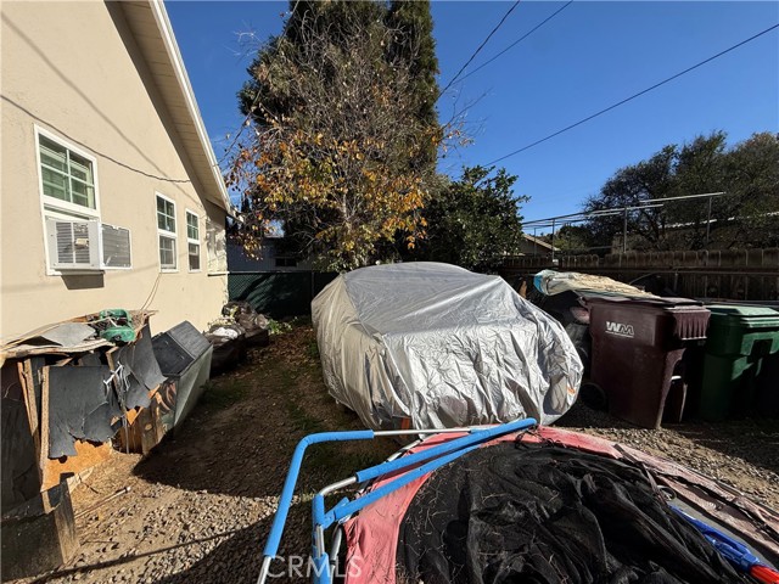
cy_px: 292
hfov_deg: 102.1
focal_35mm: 14
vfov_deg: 85.7
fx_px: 315
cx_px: 390
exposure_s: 1/3460
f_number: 2.2
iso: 64
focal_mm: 2.22
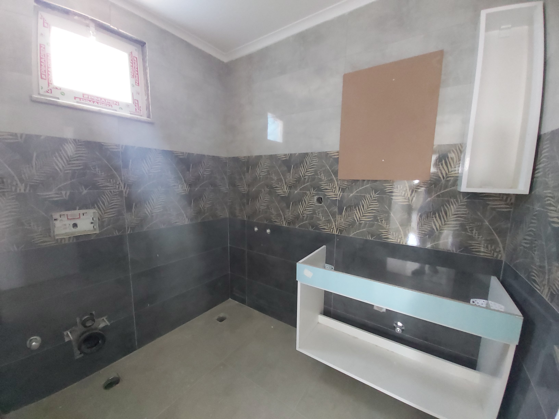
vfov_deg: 94.5
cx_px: 280
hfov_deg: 110.5
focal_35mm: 12
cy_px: 210
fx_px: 194
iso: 250
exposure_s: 1/25
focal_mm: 1.42
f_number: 2.2
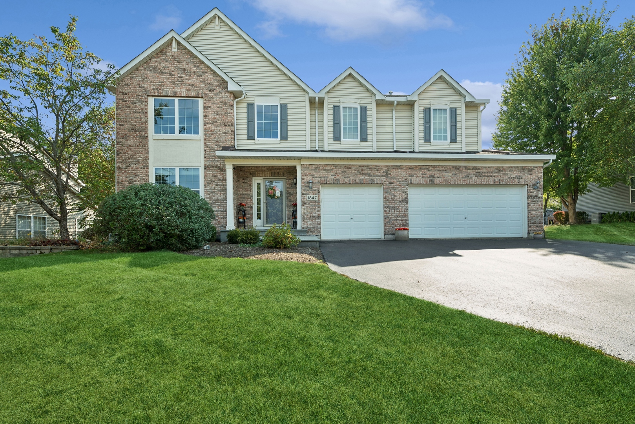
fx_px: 282
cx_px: 318
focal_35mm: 16
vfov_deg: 73.8
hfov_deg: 96.7
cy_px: 212
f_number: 8
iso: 200
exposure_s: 1/200
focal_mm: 16
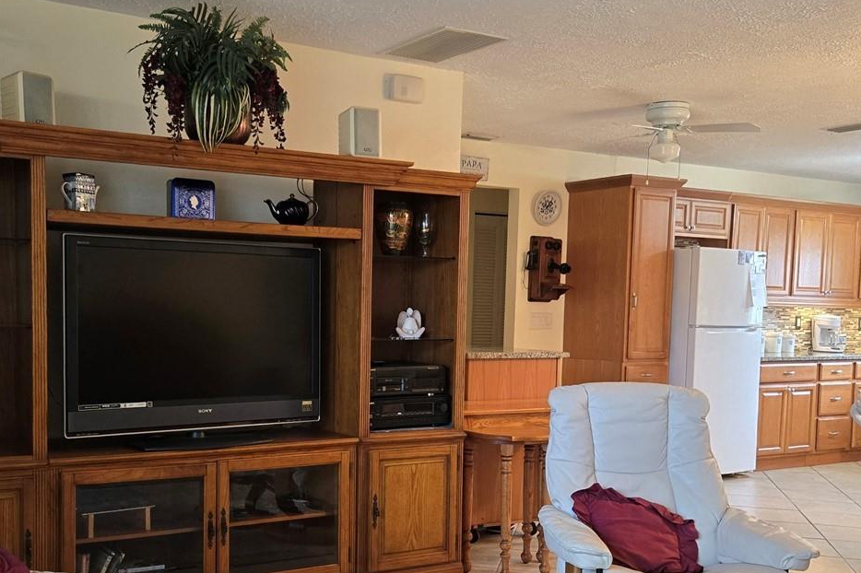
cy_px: 364
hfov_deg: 47.2
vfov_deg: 32.4
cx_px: 356
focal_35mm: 41
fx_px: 980
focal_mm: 5.4
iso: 400
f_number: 1.8
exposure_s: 1/120
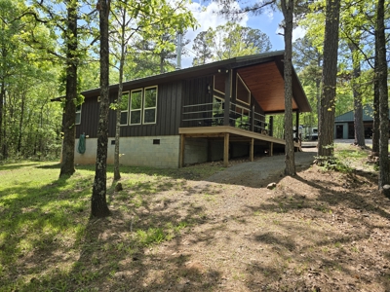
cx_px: 195
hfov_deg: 73.9
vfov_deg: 58.9
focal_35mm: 23
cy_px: 146
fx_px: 259
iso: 12
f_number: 1.7
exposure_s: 1/538
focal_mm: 6.3
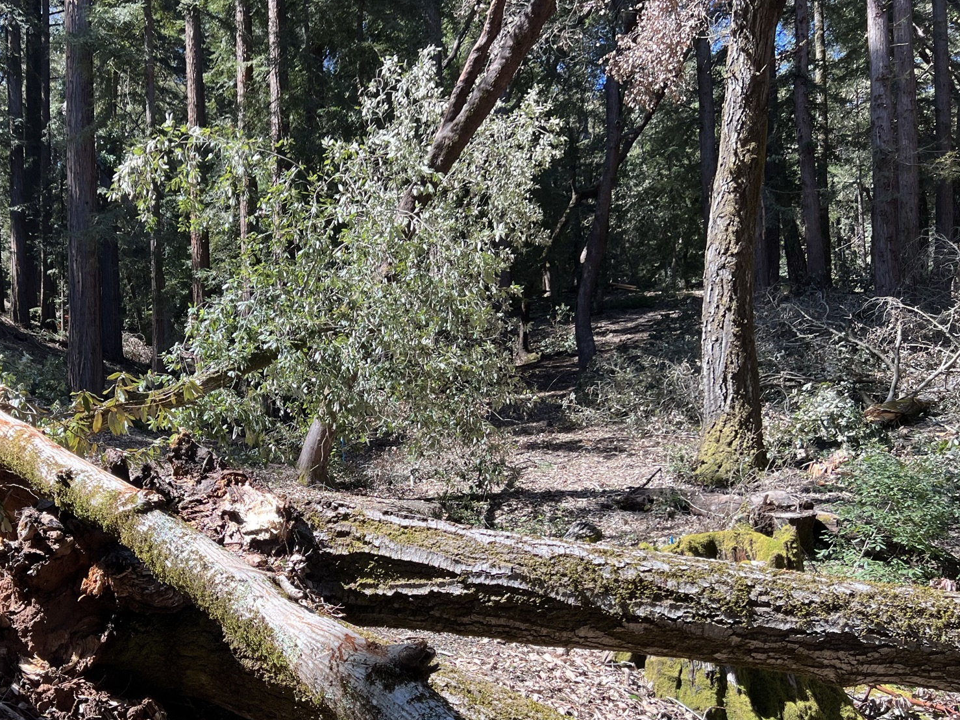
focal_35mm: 36
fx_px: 998
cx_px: 302
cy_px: 477
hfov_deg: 50.2
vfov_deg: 39.2
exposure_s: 1/827
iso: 50
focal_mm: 5.7
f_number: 1.5
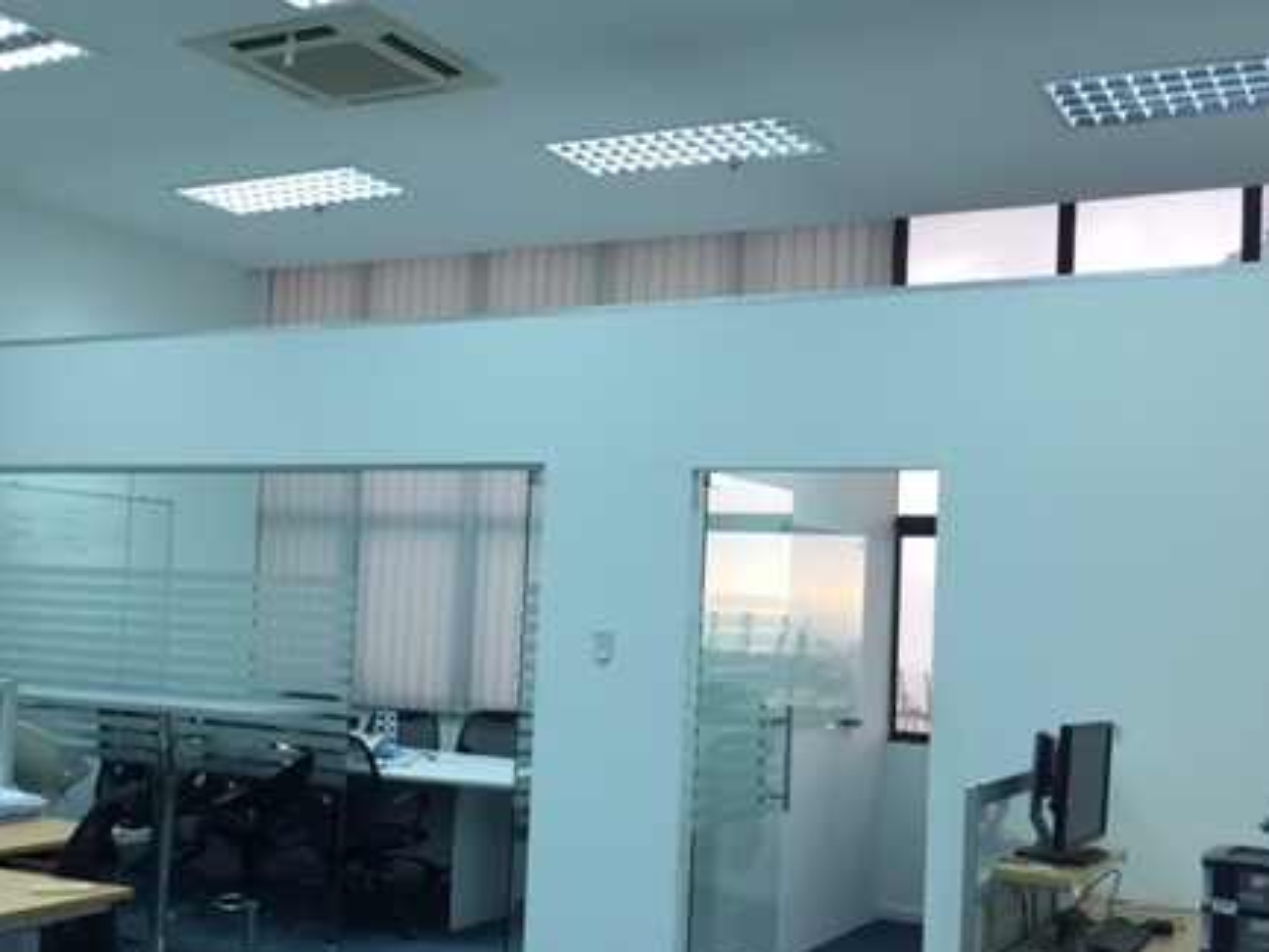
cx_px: 511
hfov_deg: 43.6
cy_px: 541
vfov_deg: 33.5
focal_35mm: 43
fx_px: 1576
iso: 50
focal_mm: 4.15
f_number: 2.2
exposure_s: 1/33
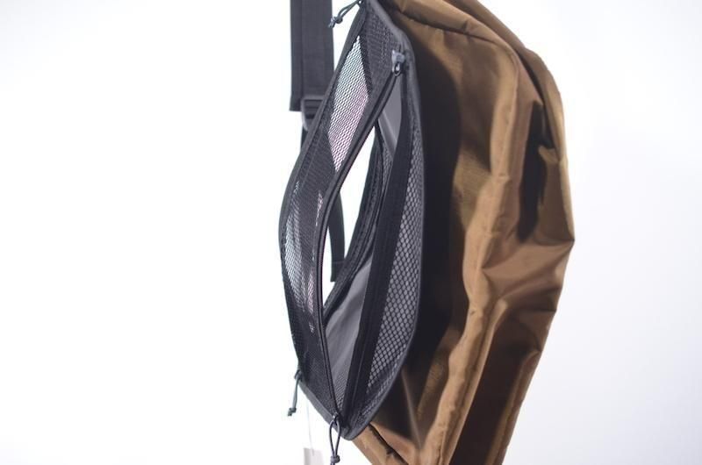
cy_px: 232
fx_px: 1168
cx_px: 351
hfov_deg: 33.5
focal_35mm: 60
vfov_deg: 22.5
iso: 800
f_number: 4
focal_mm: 40
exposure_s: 1/60
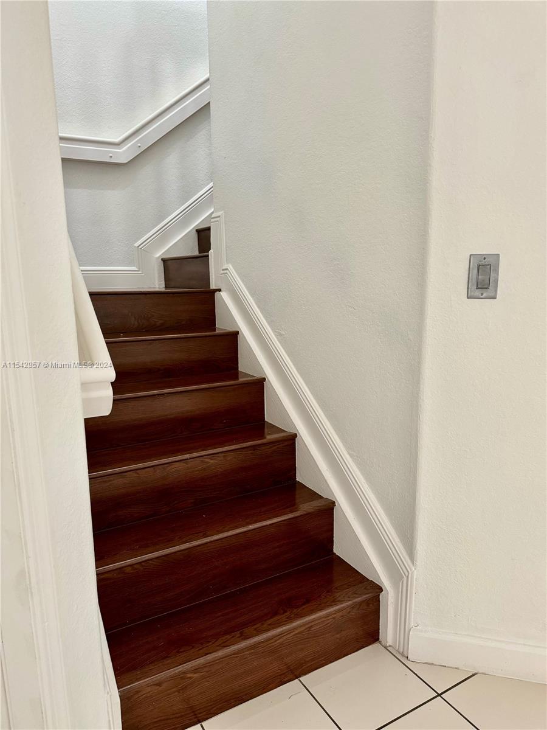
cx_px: 274
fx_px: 506
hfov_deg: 56.8
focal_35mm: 24
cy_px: 365
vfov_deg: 71.6
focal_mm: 6.86
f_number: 1.78
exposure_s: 1/60
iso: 250
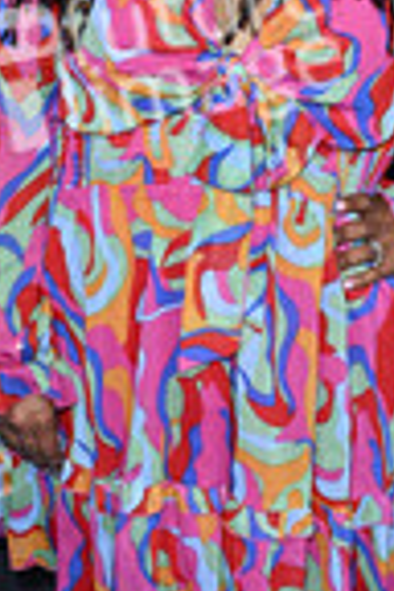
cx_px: 250
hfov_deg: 12.7
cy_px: 271
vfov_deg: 18.9
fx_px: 1773
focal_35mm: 108
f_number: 5.6
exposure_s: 1/200
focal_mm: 39
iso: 1600
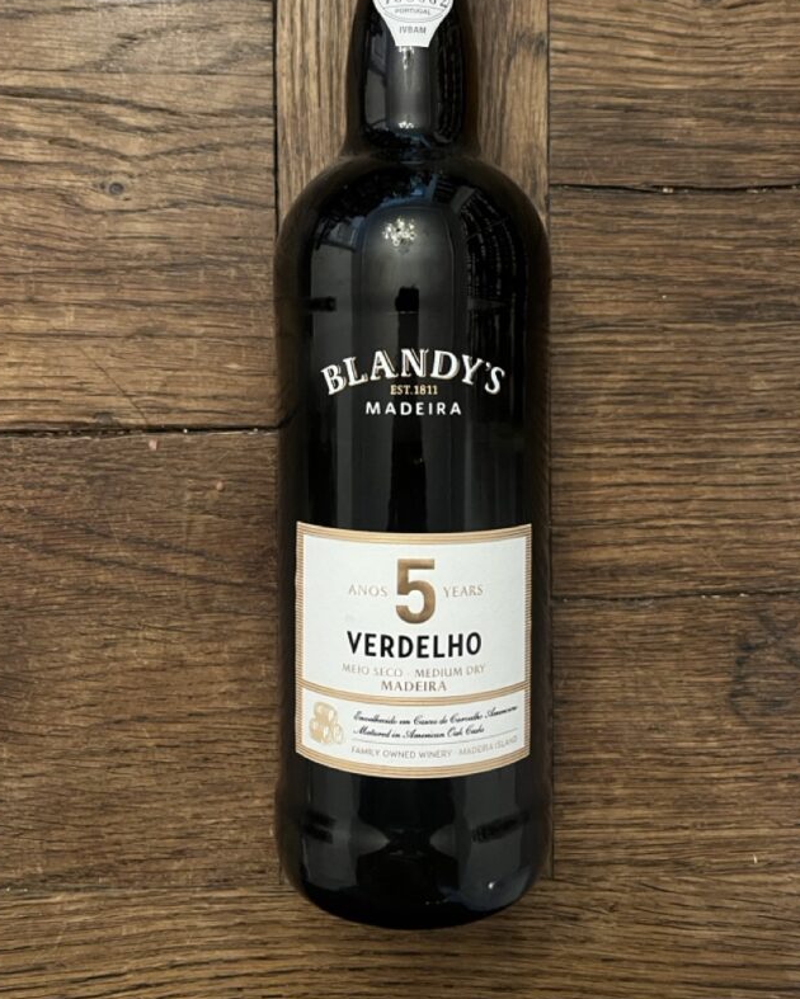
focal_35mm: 33
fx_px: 976
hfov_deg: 44.6
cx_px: 410
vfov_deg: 53.4
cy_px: 357
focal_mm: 5.1
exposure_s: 1/53
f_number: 1.6
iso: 500
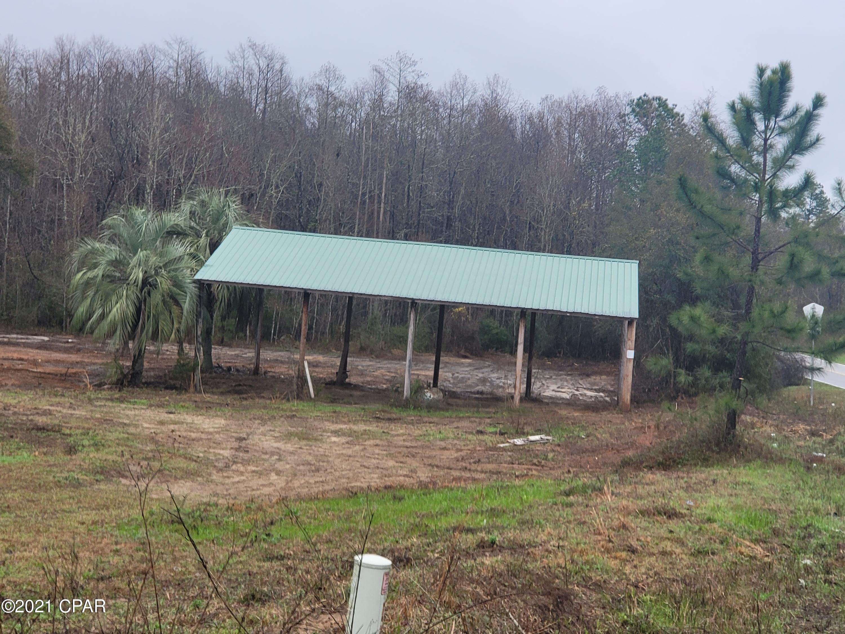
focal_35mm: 52
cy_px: 317
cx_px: 422
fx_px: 1269
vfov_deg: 28.0
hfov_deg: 36.8
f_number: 2.4
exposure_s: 1/60
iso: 40
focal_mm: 6
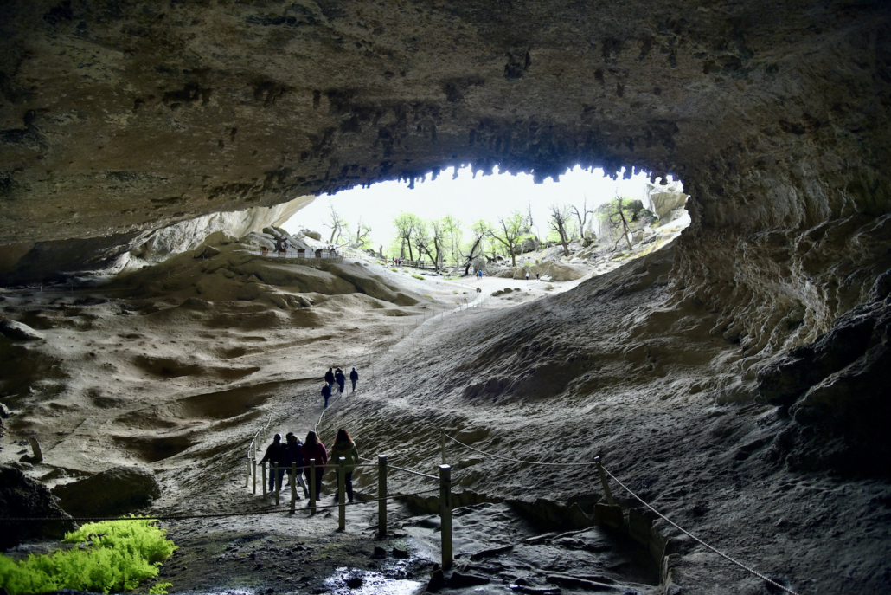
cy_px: 298
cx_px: 446
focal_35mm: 24
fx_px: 594
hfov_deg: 73.7
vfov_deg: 53.1
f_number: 4
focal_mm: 24
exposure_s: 1/60
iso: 560
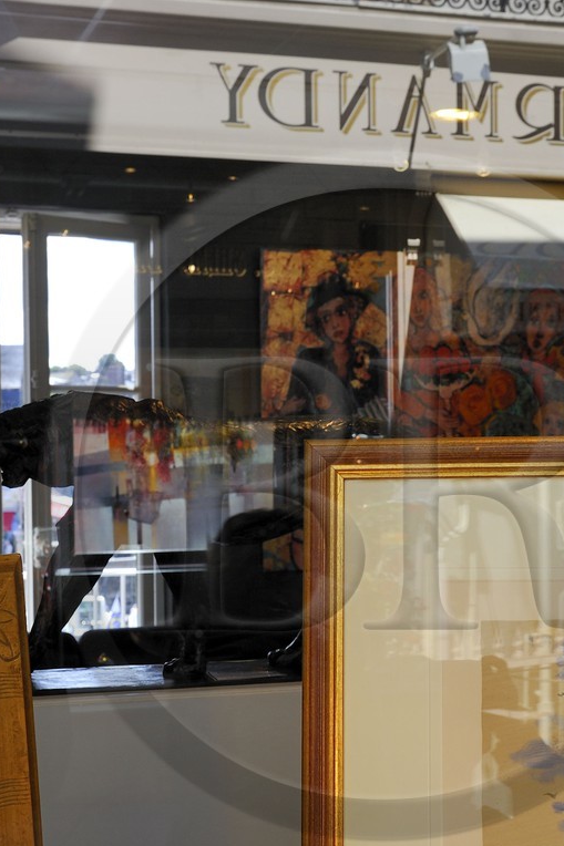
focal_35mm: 67
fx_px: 1575
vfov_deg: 30.0
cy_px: 495
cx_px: 382
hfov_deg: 20.2
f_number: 8
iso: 200
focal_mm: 32
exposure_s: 1/125
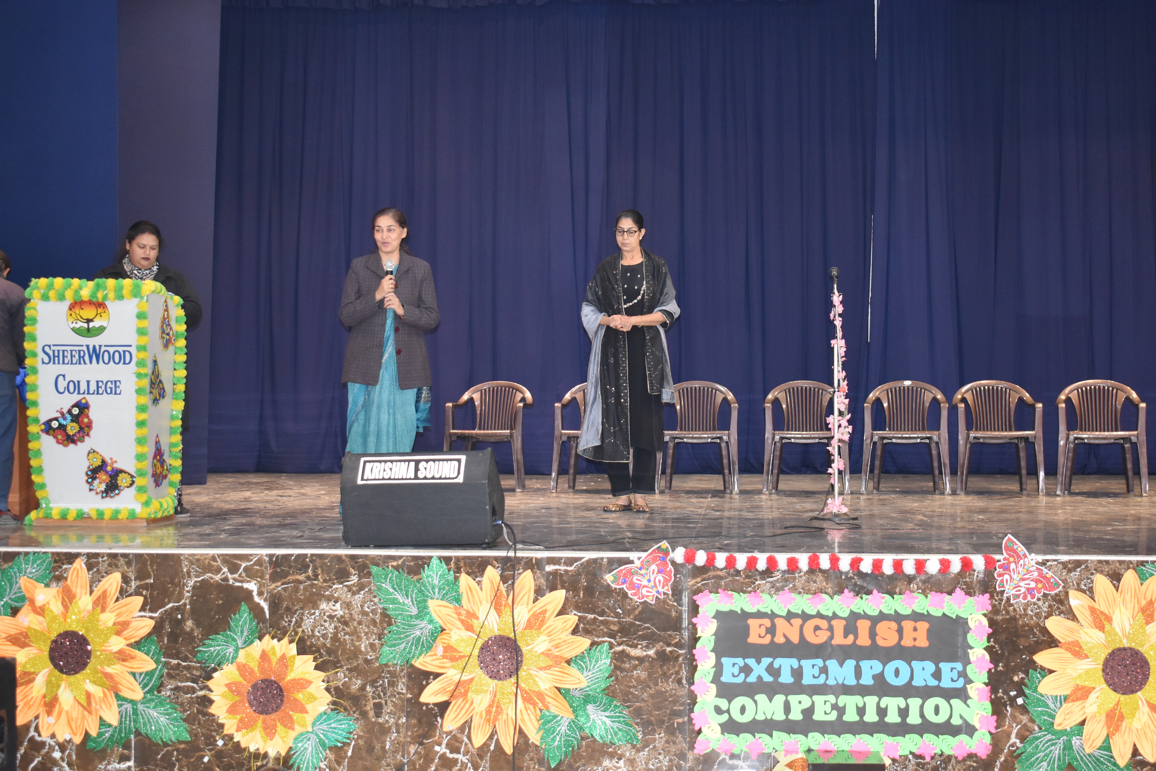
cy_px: 386
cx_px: 578
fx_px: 1638
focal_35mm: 51
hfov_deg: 38.9
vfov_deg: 26.5
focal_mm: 34
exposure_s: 1/60
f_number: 4.5
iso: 1250
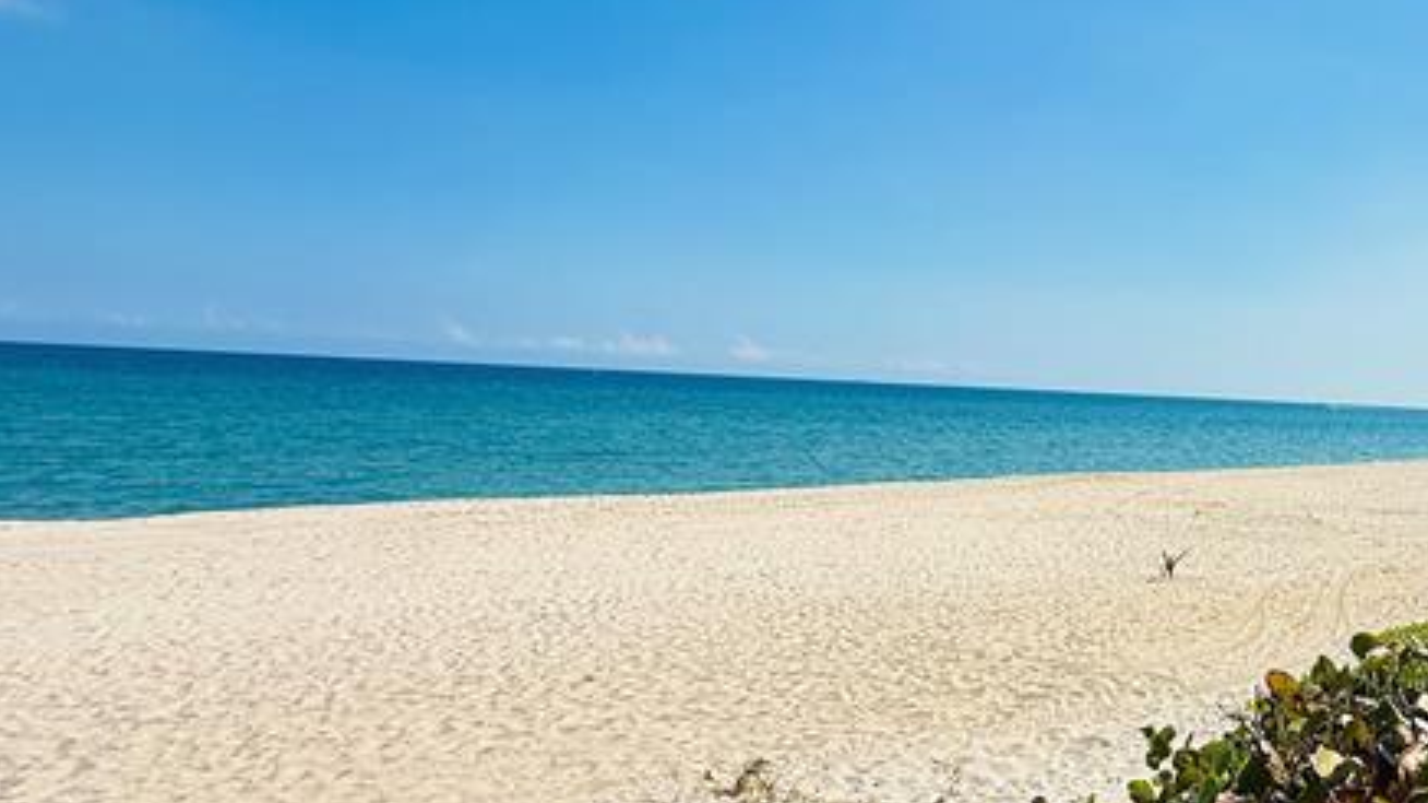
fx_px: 1060
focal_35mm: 28
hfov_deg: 62.2
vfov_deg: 41.5
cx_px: 1143
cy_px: 400
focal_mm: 2.22
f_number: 2.2
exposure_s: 1/2717
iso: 50
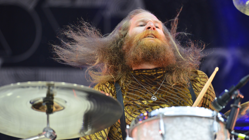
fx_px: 1386
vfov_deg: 5.8
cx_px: 124
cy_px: 74
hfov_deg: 10.3
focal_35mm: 210
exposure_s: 1/800
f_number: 4
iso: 2000
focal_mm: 200
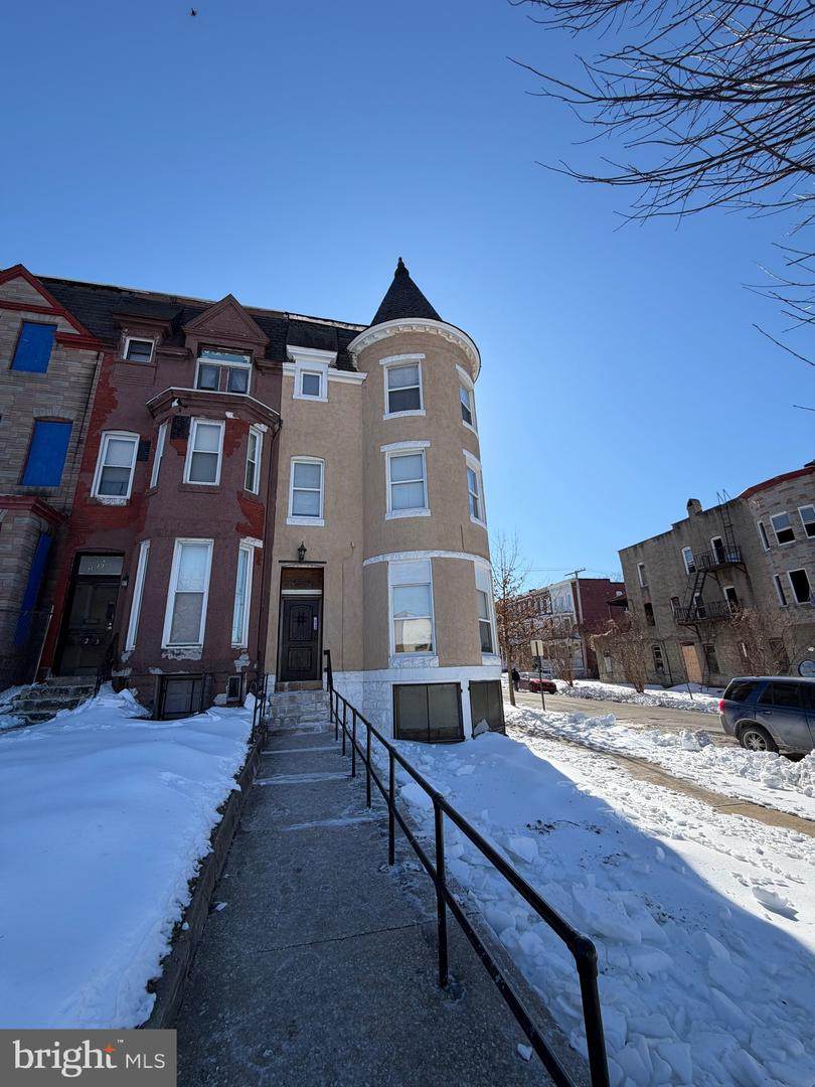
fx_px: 439
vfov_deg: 102.1
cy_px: 544
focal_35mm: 14
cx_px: 408
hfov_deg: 85.7
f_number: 2.2
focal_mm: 2.22
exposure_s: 1/770
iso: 20
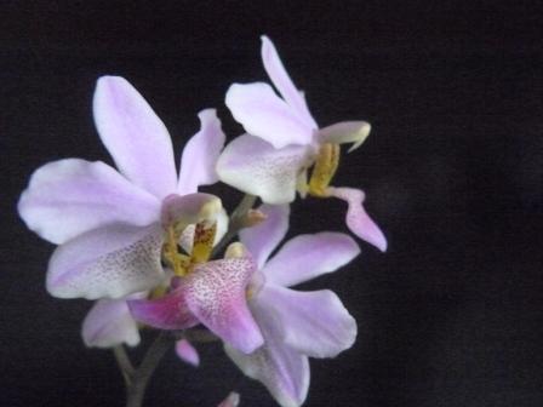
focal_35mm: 36
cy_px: 204
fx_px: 565
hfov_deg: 51.4
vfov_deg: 39.7
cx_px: 272
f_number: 2.8
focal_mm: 6
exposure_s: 1/20
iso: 1250
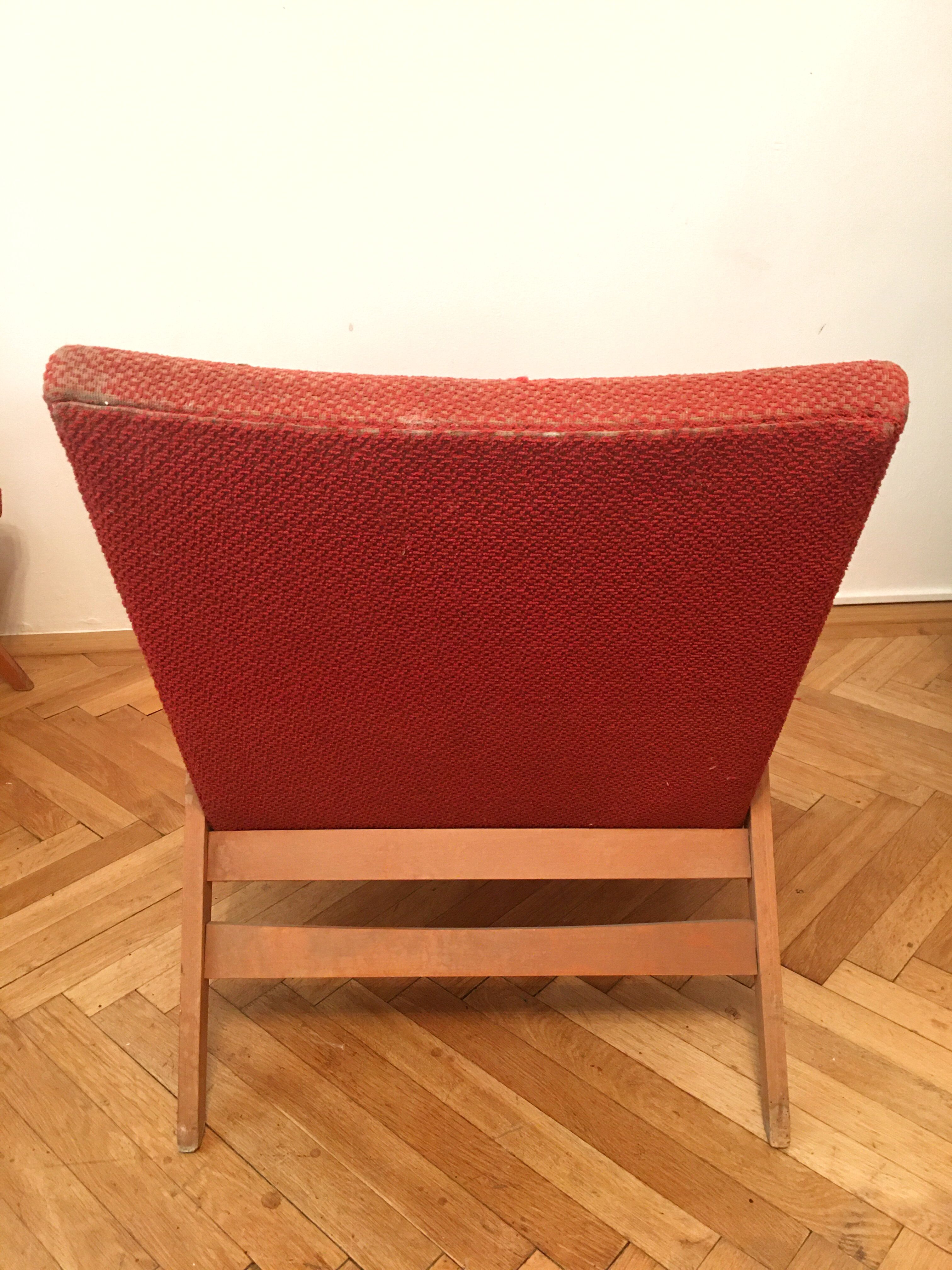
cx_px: 476
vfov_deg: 61.7
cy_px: 635
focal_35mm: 29
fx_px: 1063
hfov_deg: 48.2
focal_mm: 4.15
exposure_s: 1/17
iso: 100
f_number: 2.2
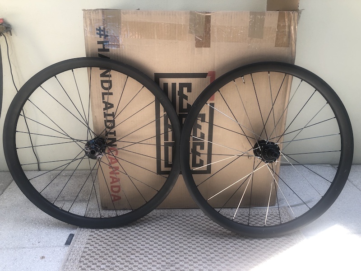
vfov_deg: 49.7
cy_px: 136
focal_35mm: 28
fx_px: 292
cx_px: 180
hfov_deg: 63.4
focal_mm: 3.99
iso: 20
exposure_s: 1/292
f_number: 1.8
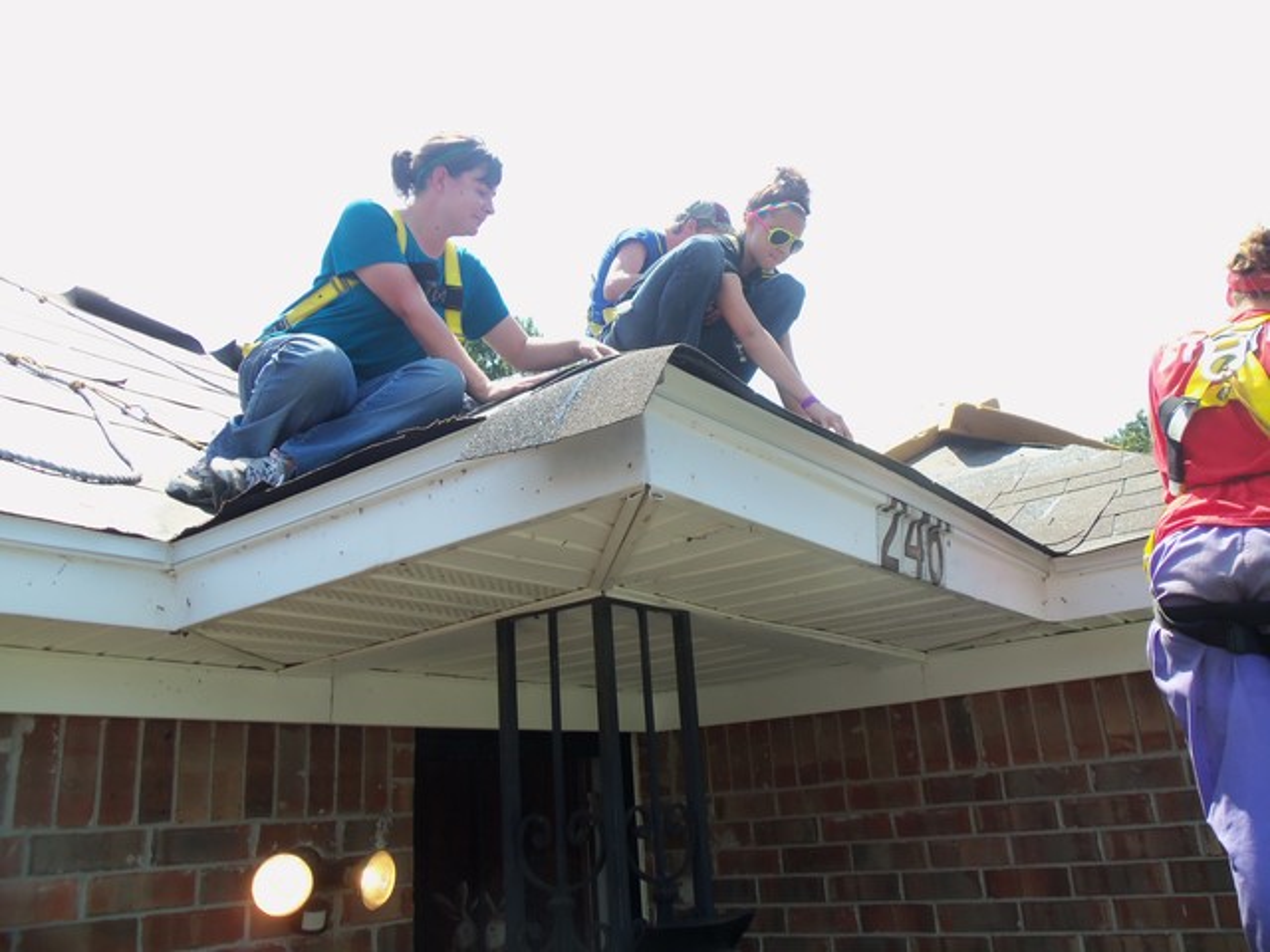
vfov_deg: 48.2
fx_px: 1064
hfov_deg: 61.7
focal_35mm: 29
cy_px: 476
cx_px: 635
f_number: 3.4
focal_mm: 5.2
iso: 80
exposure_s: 1/320
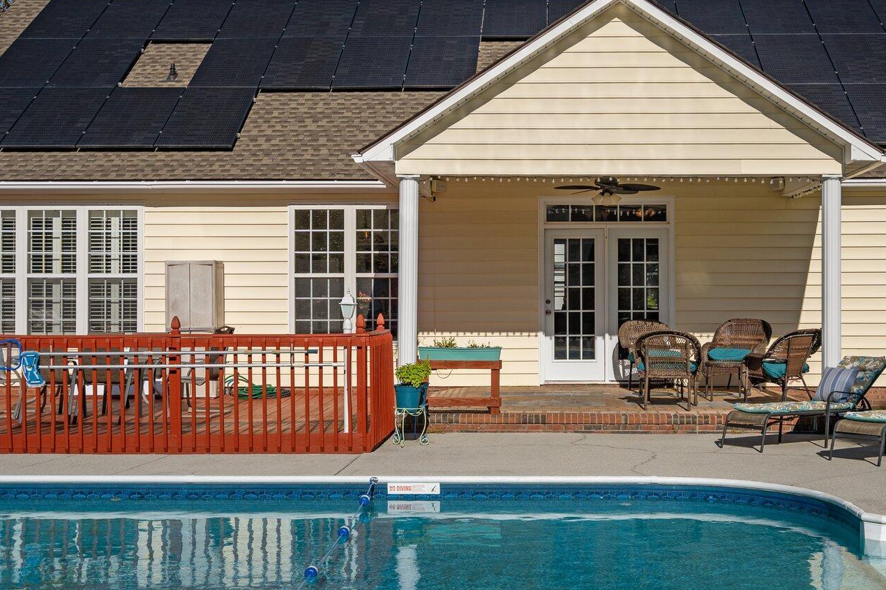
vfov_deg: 27.0
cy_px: 279
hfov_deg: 39.5
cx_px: 517
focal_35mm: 50
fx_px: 1230
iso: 200
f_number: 4
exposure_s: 1/5000
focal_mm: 31
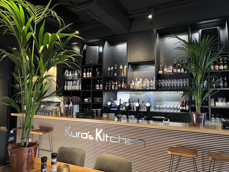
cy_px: 86
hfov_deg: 67.3
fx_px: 172
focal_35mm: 26
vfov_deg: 53.1
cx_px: 114
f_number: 1.5
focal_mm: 5.7
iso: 500
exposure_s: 1/50
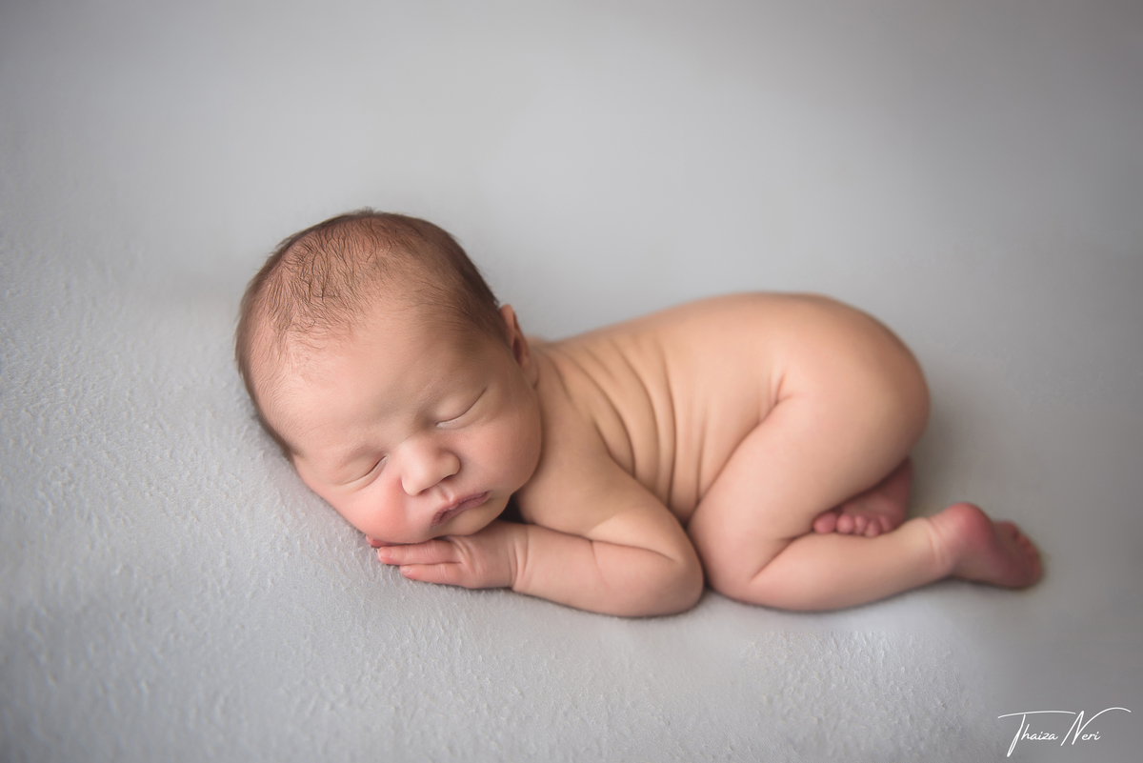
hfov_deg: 55.8
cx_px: 572
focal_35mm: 34
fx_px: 1080
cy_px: 382
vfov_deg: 38.9
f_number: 2.8
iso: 100
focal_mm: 34
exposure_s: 1/160
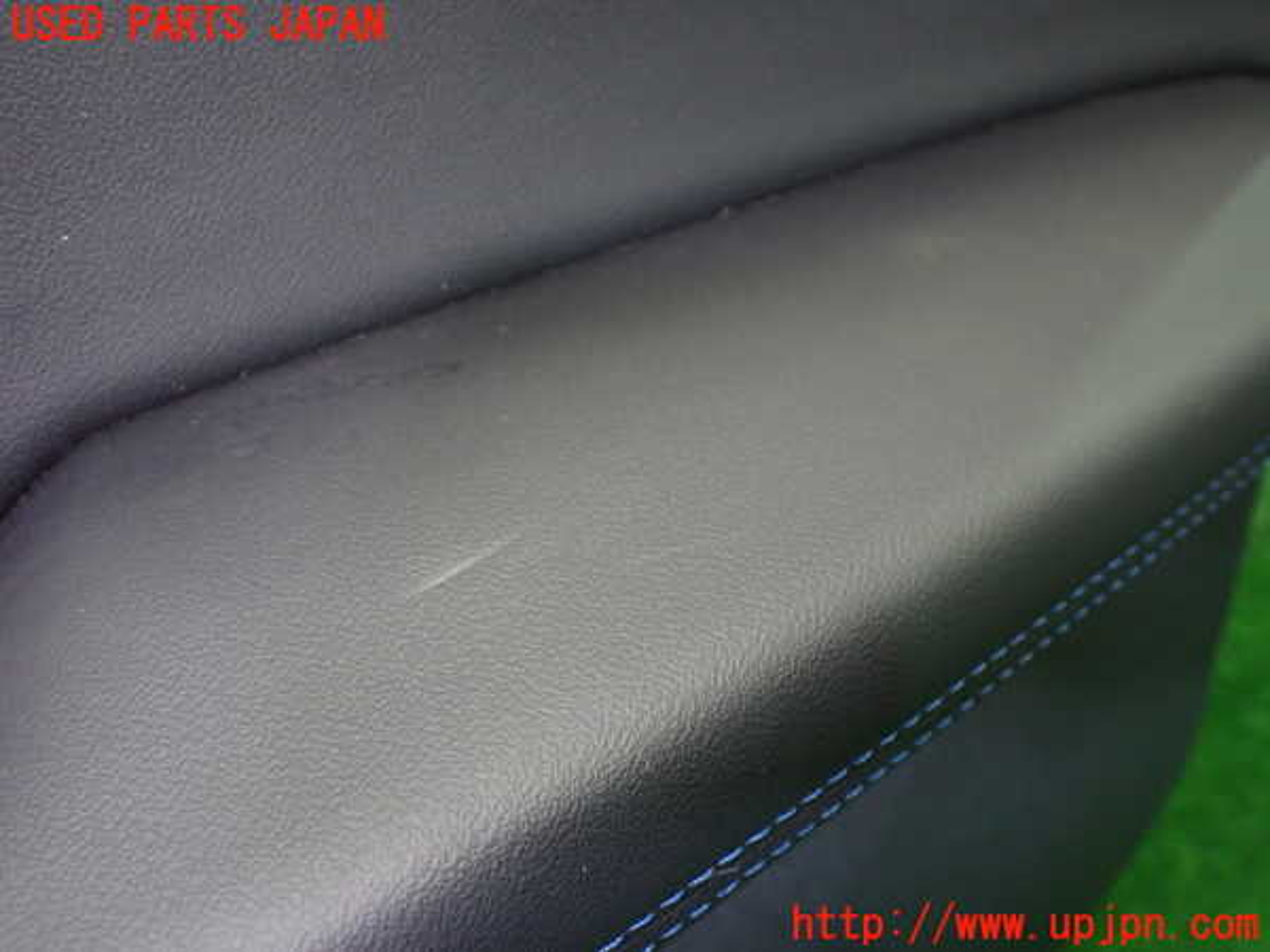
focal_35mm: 30
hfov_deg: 60.0
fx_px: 1101
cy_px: 476
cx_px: 635
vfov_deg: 46.8
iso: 800
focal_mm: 5.4
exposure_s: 1/125
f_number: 2.3
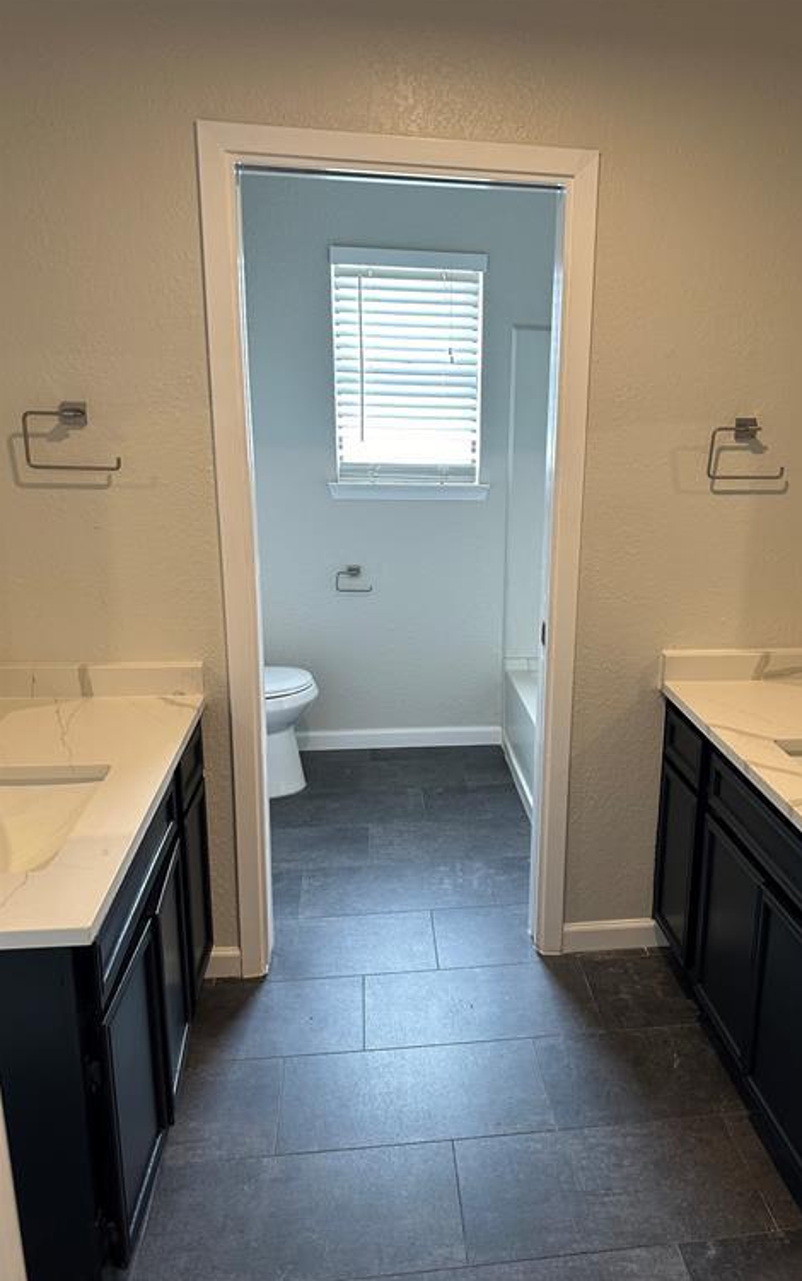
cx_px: 490
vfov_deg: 70.4
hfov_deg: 47.3
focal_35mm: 26
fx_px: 908
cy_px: 645
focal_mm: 6.86
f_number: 1.78
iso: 160
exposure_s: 1/60
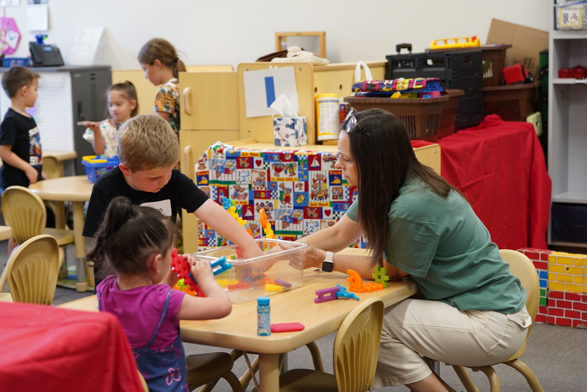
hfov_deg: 28.1
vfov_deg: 18.9
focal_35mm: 72
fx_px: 1174
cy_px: 196
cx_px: 294
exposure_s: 1/160
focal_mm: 72
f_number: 4
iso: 1600
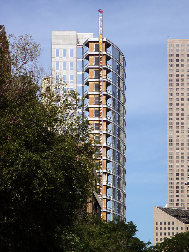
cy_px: 126
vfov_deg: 14.2
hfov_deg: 10.7
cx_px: 94
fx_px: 1012
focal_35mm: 139
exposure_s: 1/350
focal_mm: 28.22
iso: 64
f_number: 8
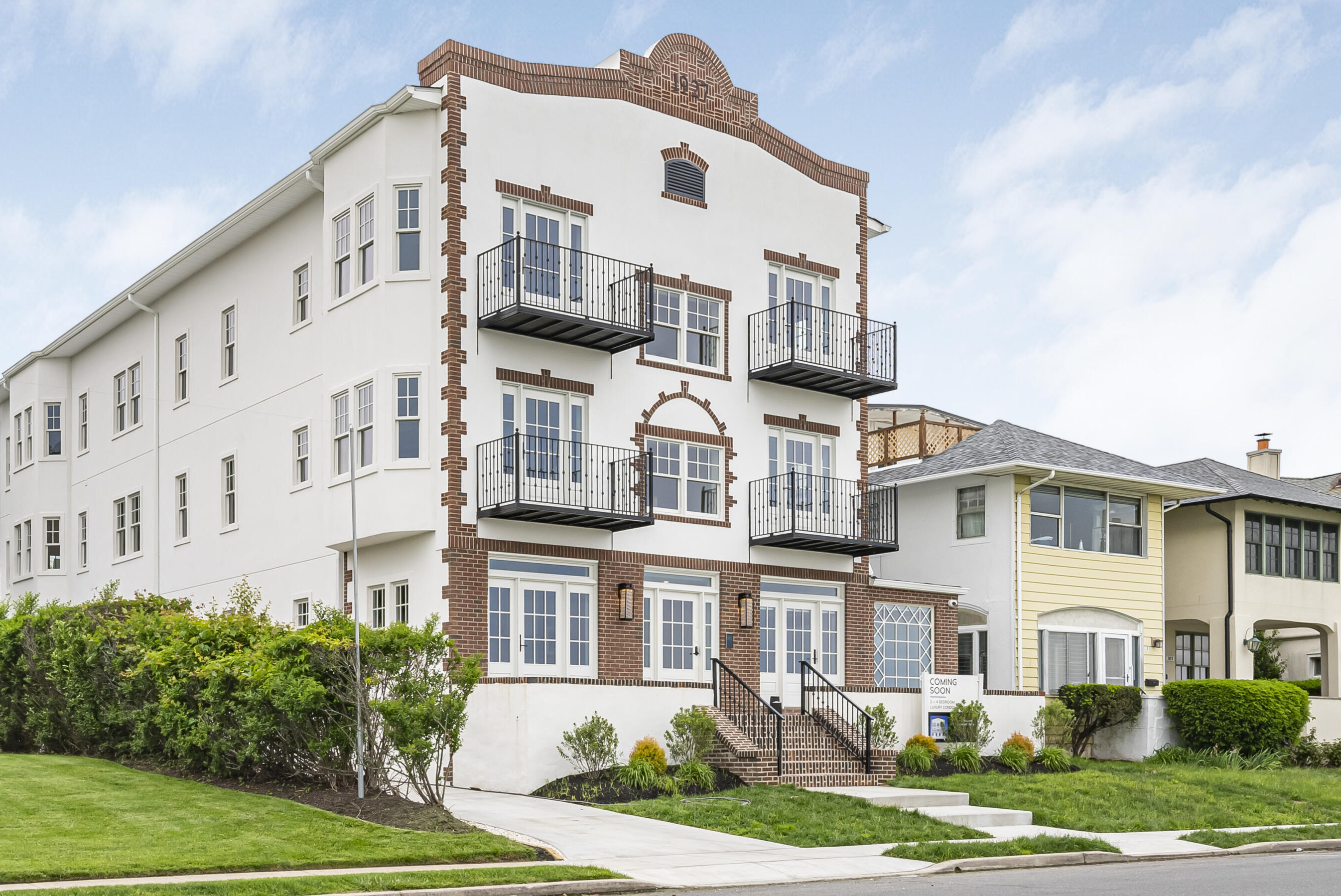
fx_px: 1453
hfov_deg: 49.5
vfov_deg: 34.2
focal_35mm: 39
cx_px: 618
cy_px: 473
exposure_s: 1/100
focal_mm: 35
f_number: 16
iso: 640
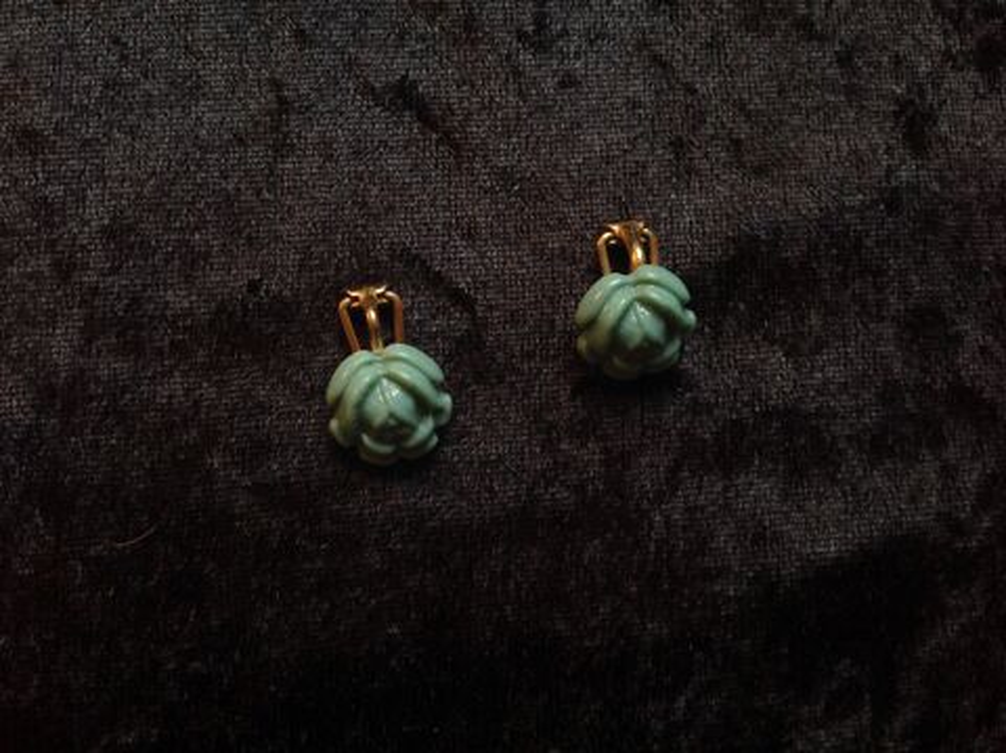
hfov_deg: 52.7
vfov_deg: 40.6
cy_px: 376
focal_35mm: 35
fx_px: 1016
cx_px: 503
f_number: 2.4
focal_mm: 4.28
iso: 100
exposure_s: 1/120
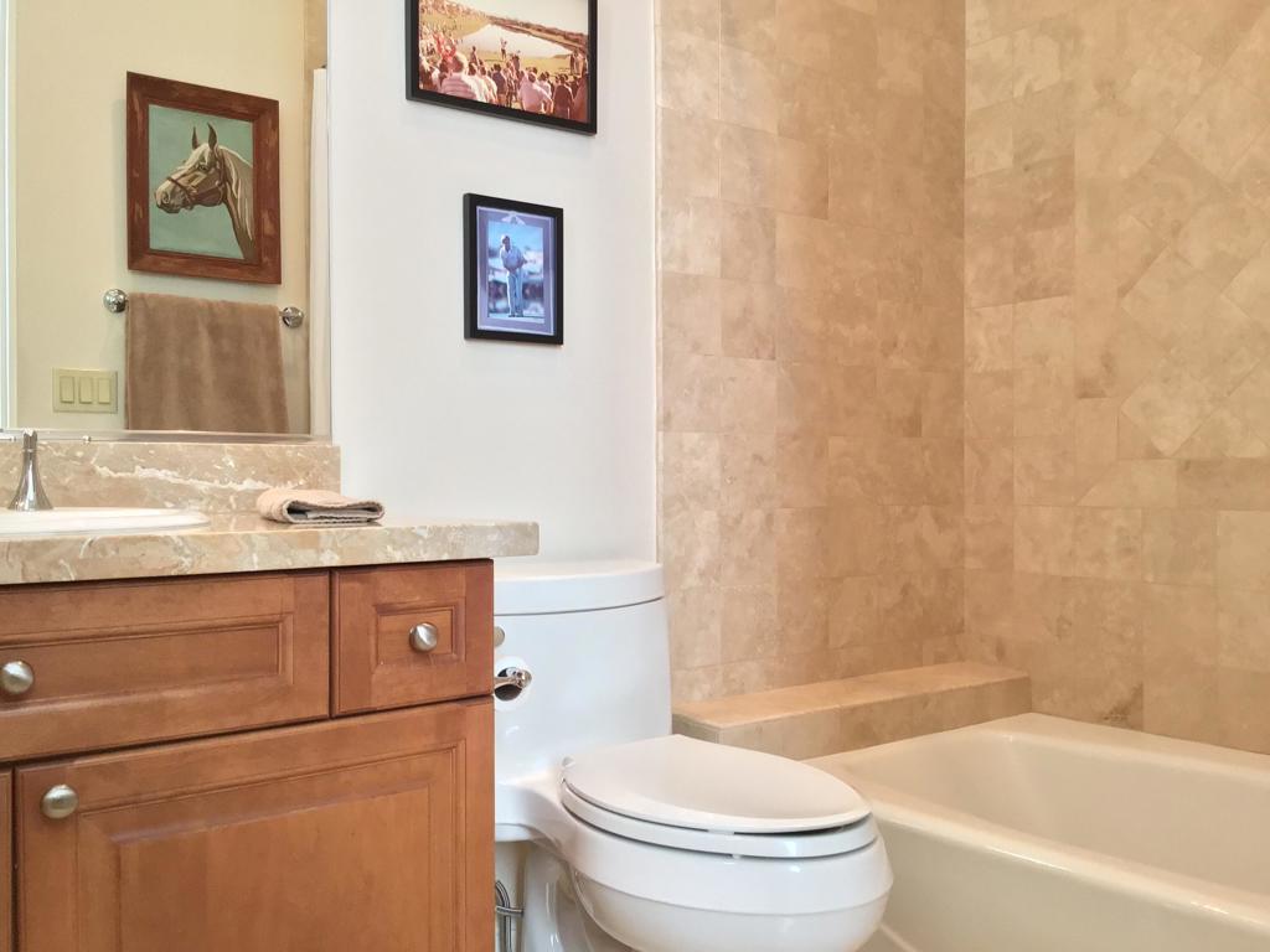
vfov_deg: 45.4
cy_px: 476
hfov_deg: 58.4
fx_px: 1137
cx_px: 635
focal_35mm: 31
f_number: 2.4
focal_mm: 3.3
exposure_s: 1/30
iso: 160
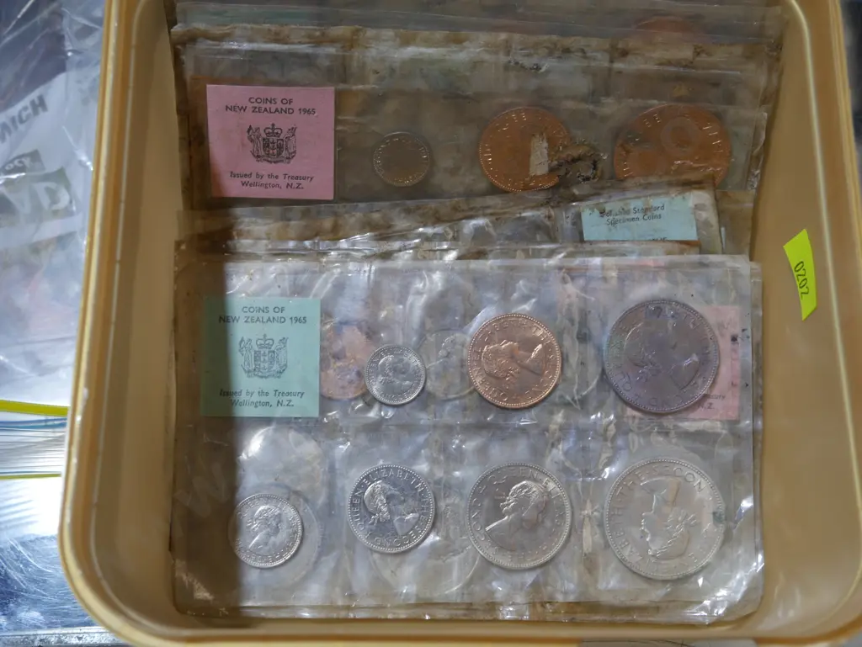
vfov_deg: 29.1
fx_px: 1246
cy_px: 324
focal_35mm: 50
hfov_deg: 38.2
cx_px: 431
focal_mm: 25
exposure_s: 1/60
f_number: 5.3
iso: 250
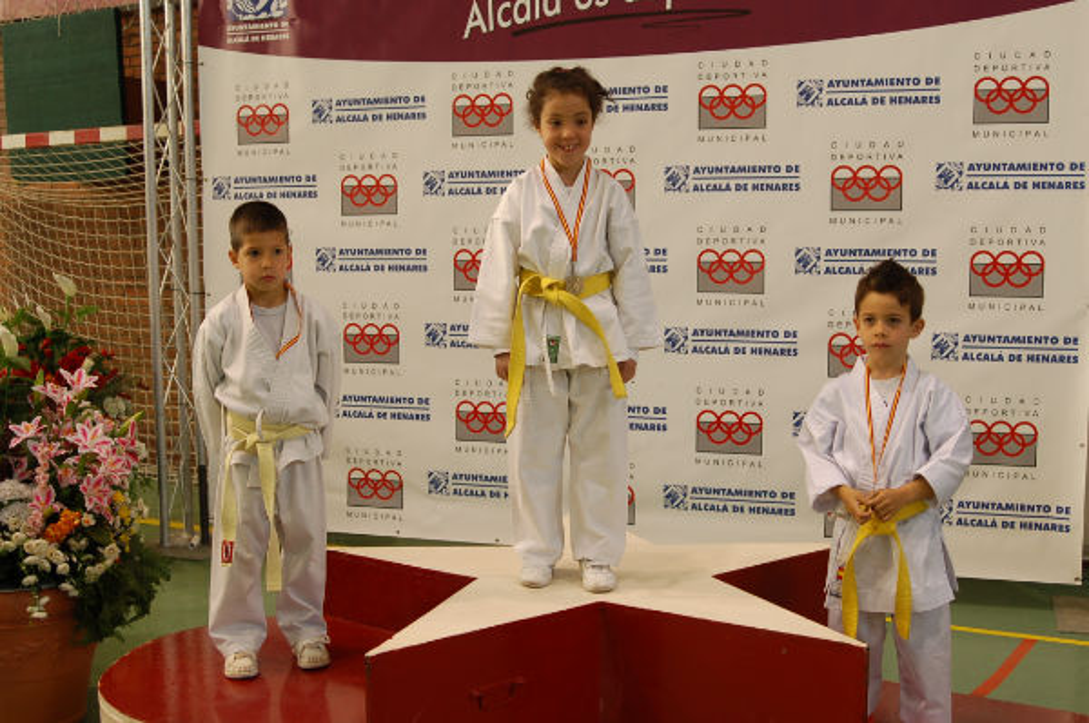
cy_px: 362
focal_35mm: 42
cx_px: 544
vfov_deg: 31.8
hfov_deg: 46.5
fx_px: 1268
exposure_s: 1/50
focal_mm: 28
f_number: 3.5
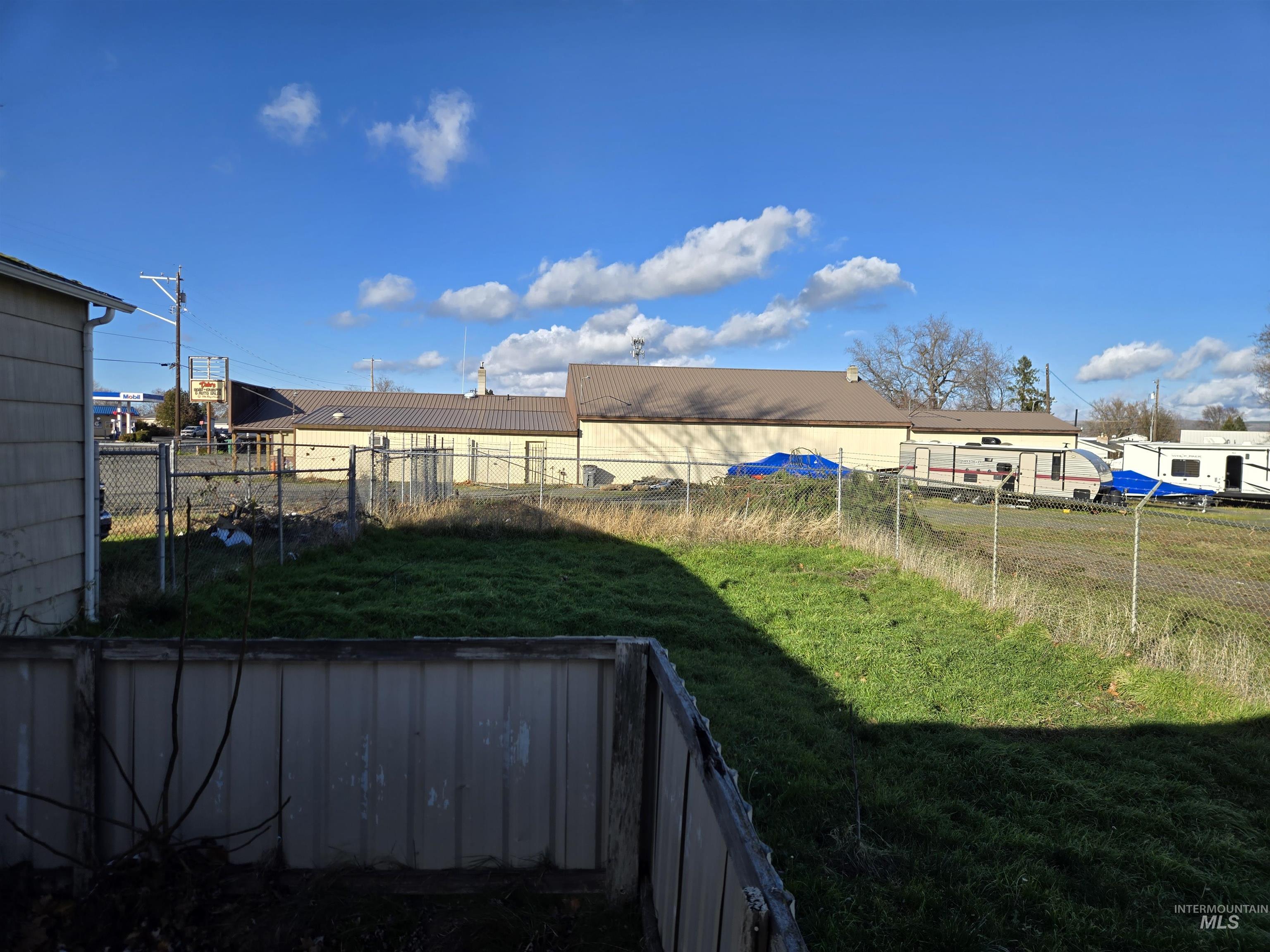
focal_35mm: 23
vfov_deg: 58.9
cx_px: 635
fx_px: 844
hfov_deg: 73.9
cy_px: 476
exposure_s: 1/1593
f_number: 1.8
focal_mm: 5.4
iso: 25
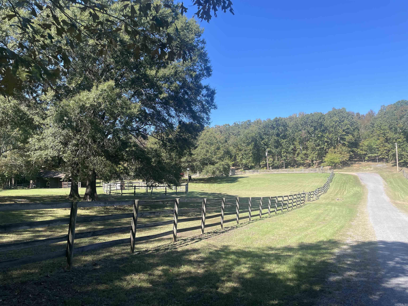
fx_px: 306
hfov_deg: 67.3
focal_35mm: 26
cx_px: 204
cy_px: 153
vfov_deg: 53.1
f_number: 1.6
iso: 32
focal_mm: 4.2
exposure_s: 1/1453
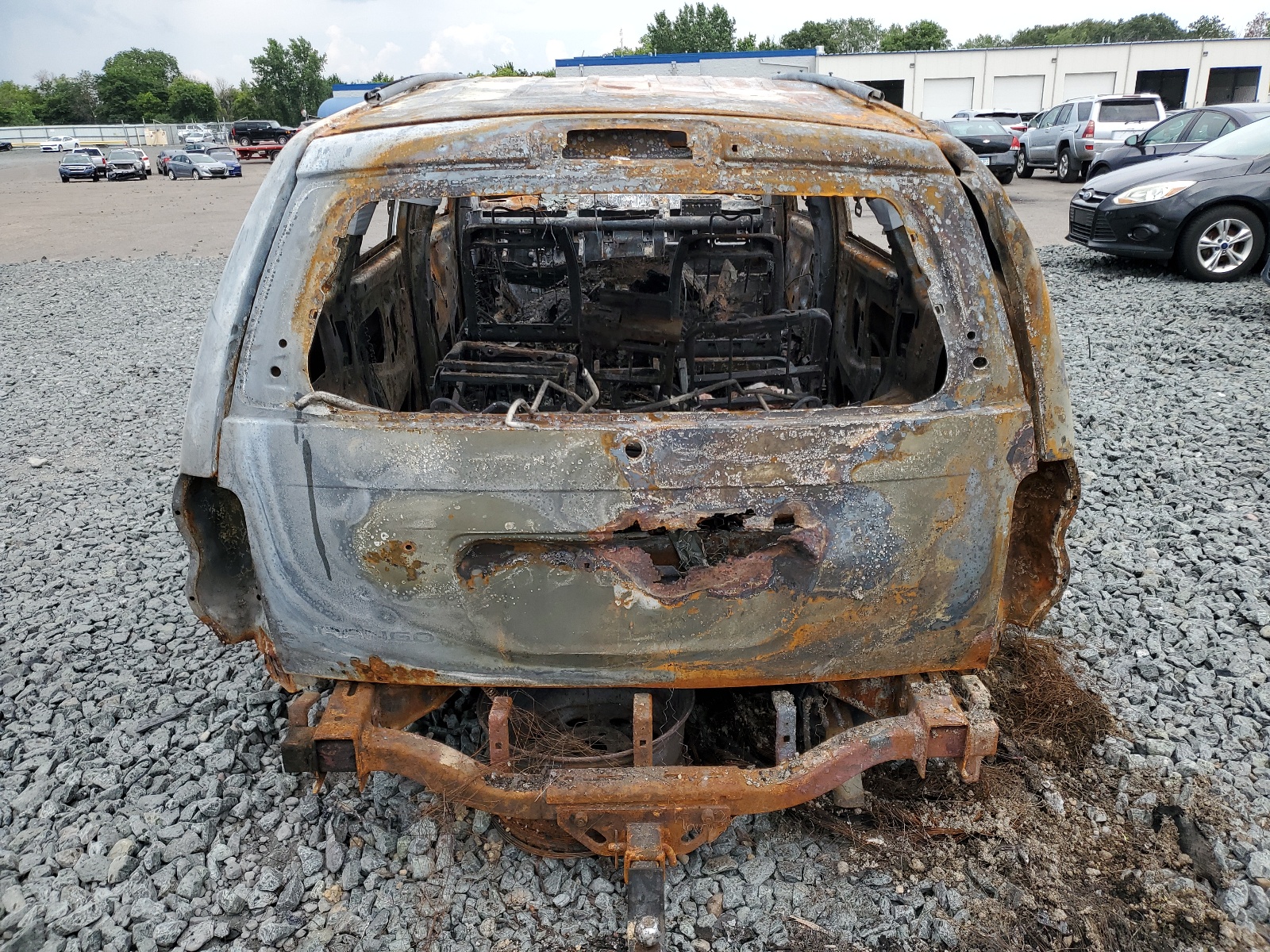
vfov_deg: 53.1
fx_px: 954
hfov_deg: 67.3
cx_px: 635
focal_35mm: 26
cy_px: 476
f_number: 1.5
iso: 50
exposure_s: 1/1250
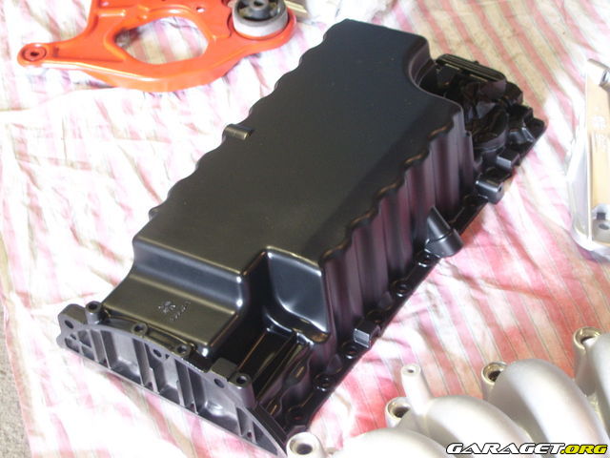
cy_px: 229
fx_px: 1639
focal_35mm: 93
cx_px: 305
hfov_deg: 21.1
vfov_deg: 15.9
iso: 100
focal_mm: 15.53
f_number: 4.6
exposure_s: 1
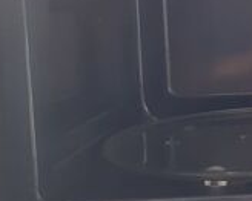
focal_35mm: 77
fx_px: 574
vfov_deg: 19.8
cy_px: 69
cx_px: 320
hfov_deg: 22.4
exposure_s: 1/25
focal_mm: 3.6
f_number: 1.9
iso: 200
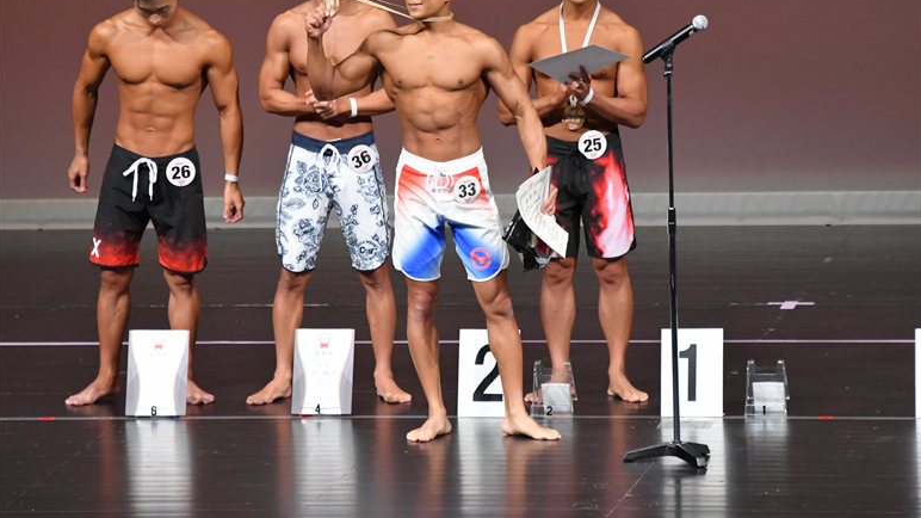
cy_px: 217
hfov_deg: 6.5
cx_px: 460
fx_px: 8082
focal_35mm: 331
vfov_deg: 3.7
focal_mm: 210
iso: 4000
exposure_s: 1/400
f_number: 5.6
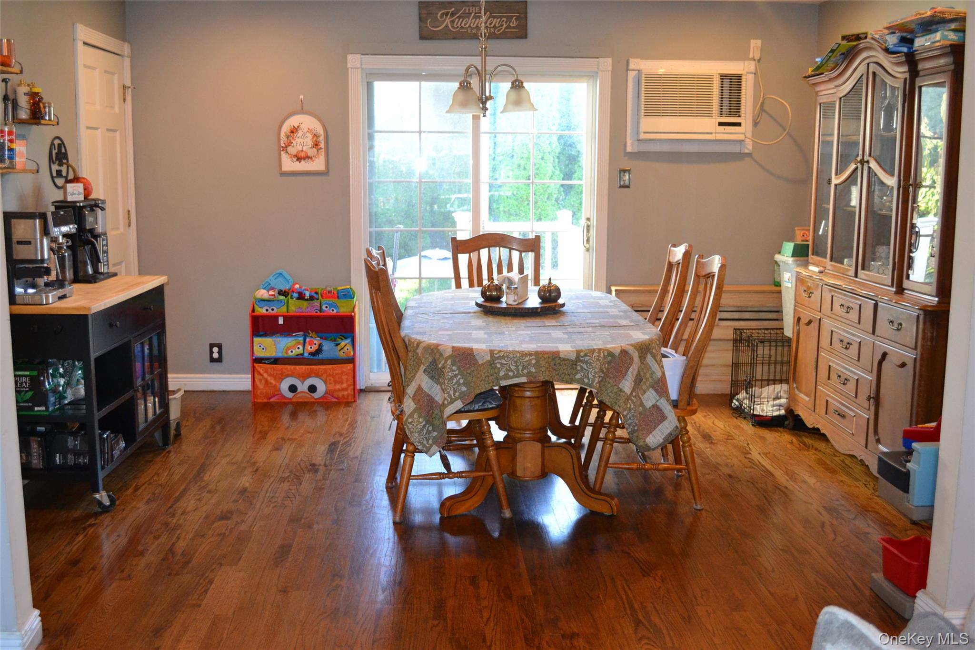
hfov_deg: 53.1
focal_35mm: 36
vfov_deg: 36.9
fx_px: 975
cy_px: 325
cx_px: 488
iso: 1400
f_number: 4
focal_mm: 24
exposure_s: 1/60
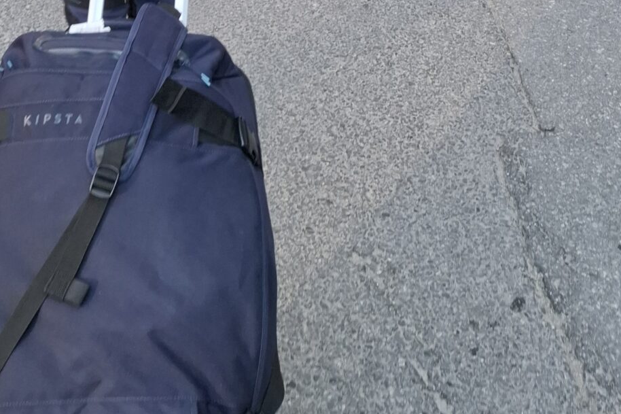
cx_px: 271
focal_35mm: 67
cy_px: -286
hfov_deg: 30.1
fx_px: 1155
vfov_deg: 17.3
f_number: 1.8
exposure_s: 1/109
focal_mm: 5.54
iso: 50
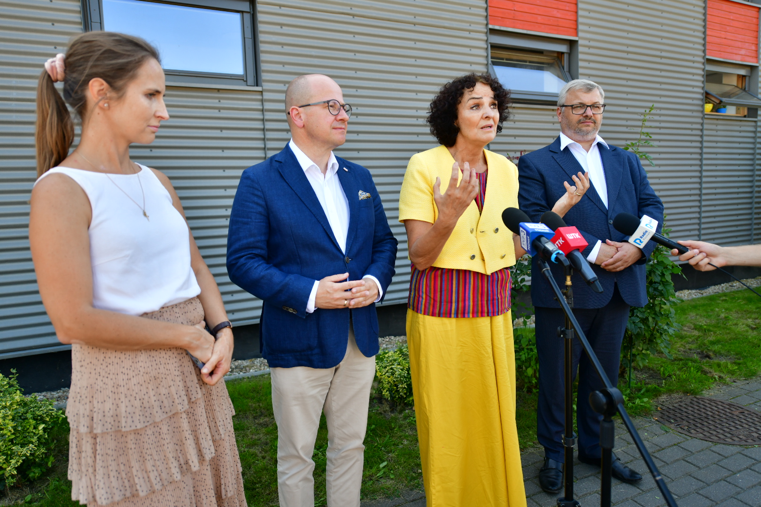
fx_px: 507
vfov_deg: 53.1
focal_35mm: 24
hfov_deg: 73.7
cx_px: 380
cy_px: 254
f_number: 2.8
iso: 220
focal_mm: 24
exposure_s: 1/640
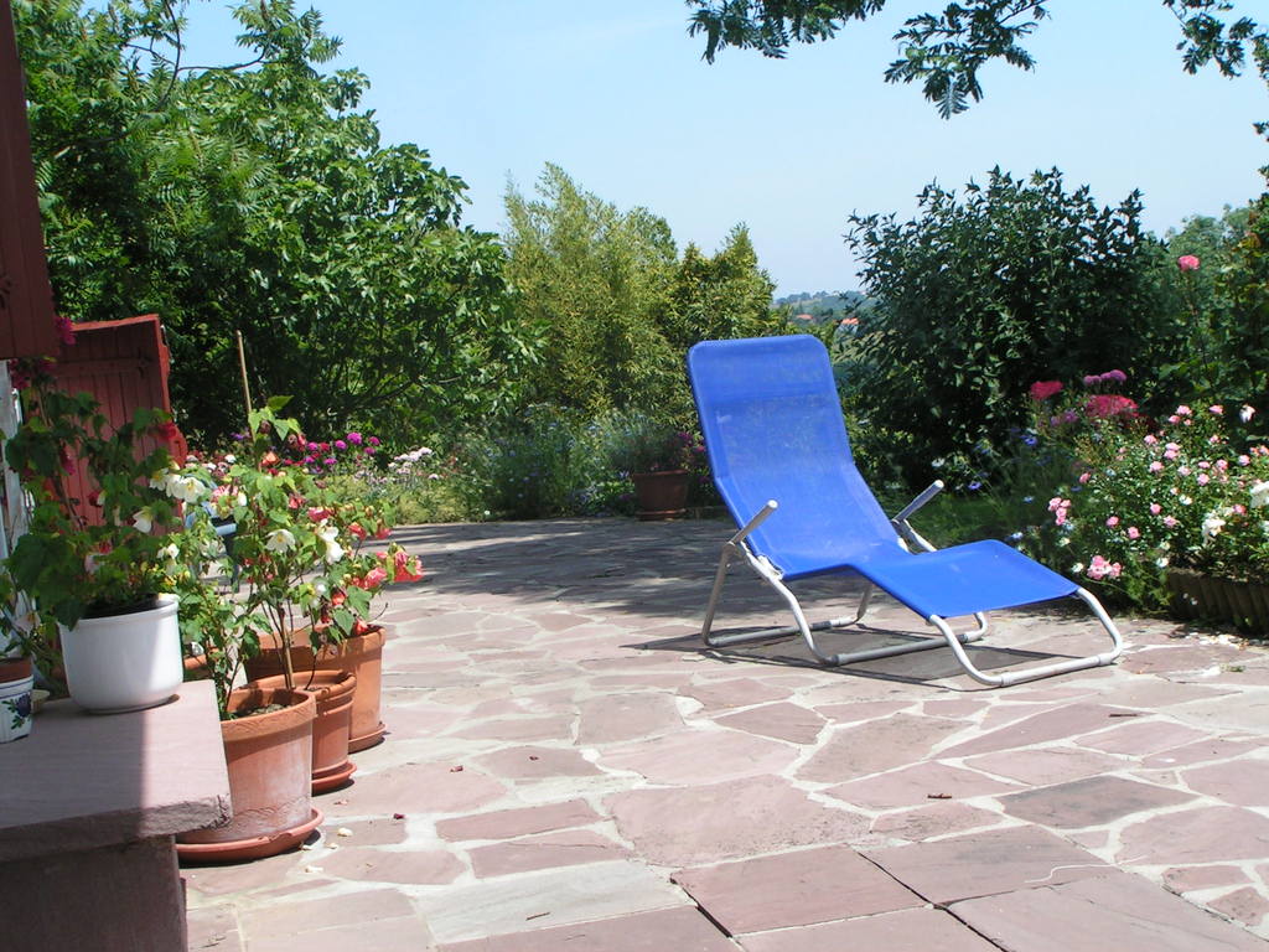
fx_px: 1980
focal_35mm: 54
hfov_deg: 35.5
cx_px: 634
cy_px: 476
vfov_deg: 27.0
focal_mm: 8.3
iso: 50
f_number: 6.3
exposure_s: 1/200
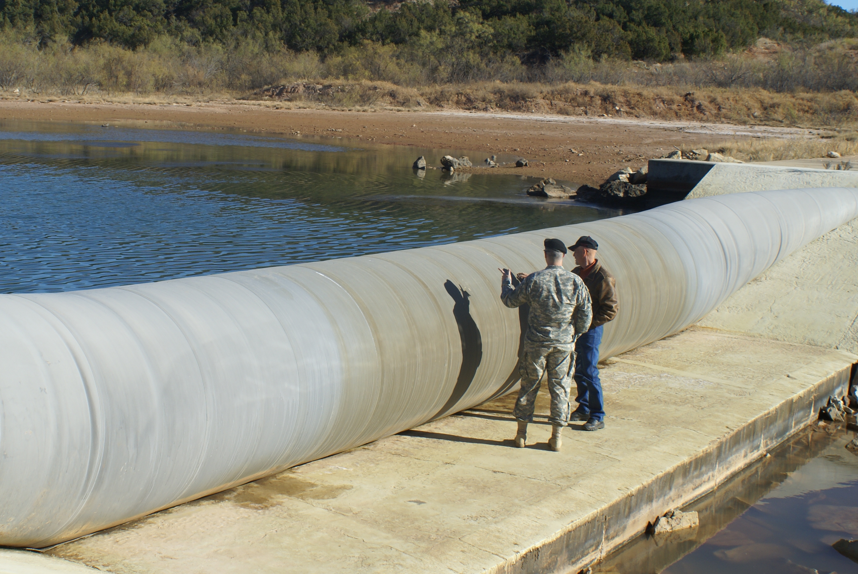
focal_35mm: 59
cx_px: 316
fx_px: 1408
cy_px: 219
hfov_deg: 33.7
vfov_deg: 23.0
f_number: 10
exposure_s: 1/160
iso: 100
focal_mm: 28
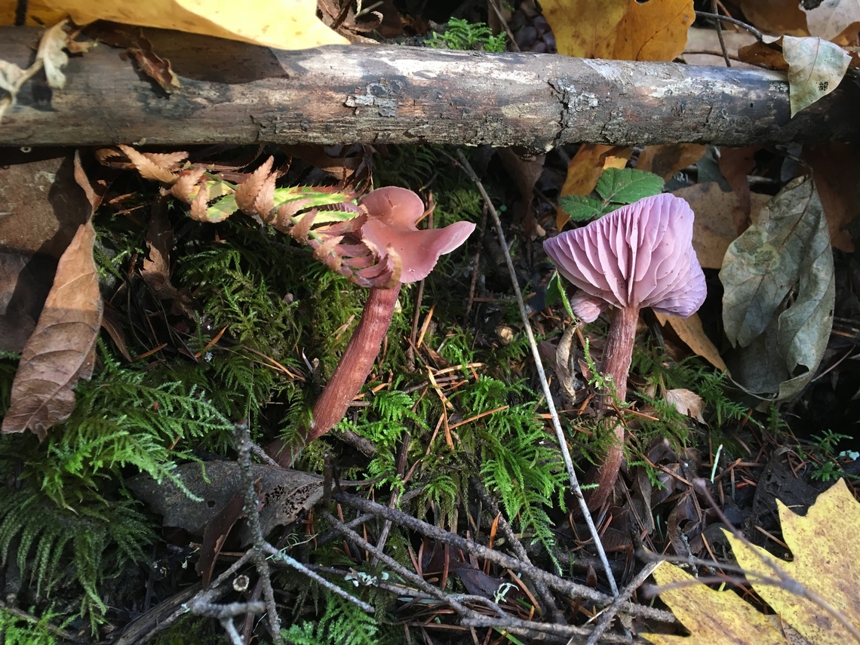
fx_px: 720
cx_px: 430
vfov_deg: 48.2
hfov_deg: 61.7
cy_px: 322
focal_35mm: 29
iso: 80
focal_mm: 4.15
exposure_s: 1/30
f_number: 2.2
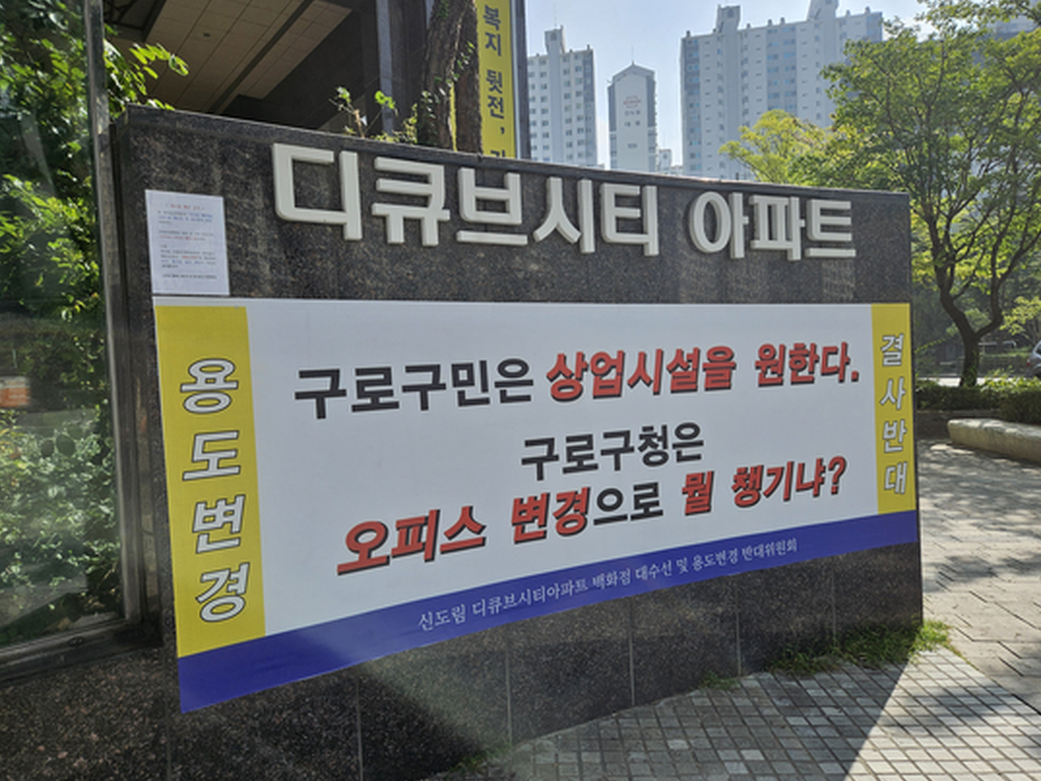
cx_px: 502
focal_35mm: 24
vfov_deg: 56.8
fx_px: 722
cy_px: 401
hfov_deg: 71.6
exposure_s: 1/1509
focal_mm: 5.4
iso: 25
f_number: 1.8
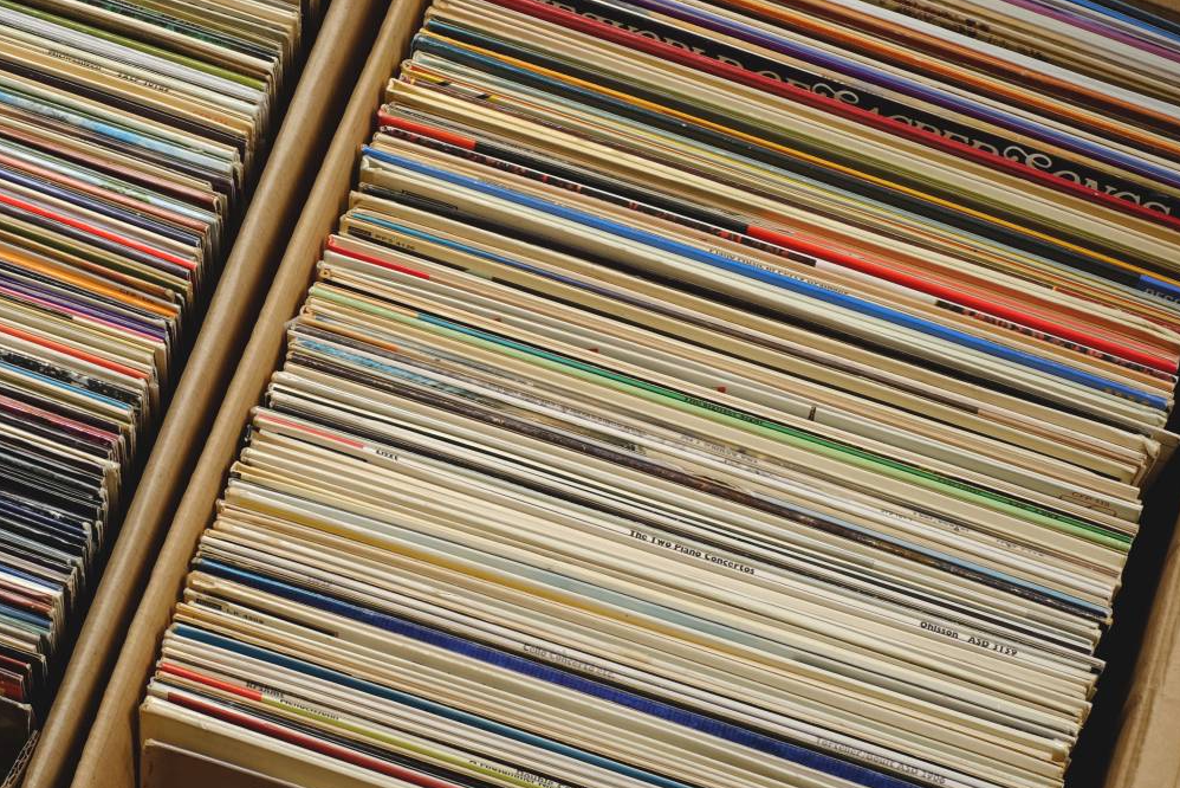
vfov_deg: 15.9
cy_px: 279
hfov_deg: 23.4
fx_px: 2820
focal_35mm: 86
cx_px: 271
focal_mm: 35
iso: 200
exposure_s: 1/125
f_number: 8
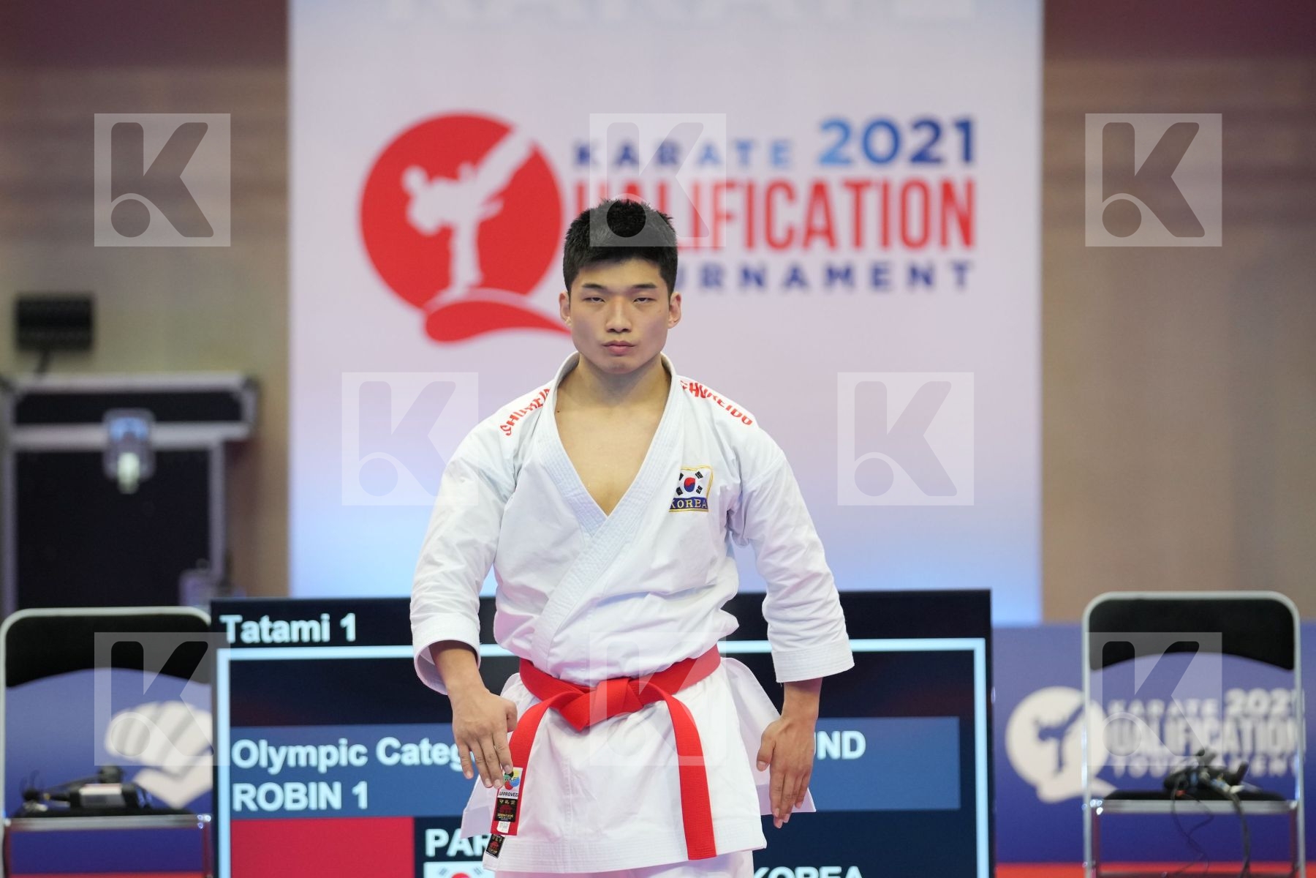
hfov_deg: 8.5
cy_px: 439
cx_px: 658
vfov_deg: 5.7
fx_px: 8882
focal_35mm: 243
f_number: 2.8
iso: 1600
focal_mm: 162
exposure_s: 1/500
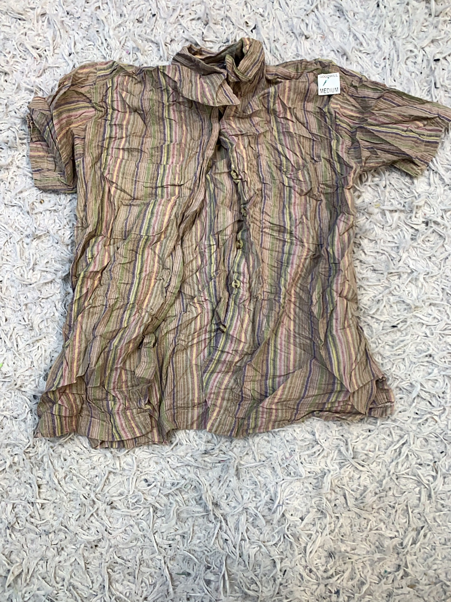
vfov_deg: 67.3
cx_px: 226
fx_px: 452
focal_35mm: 26
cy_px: 301
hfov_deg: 53.1
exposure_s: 1/100
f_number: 1.8
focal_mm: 4.25
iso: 50
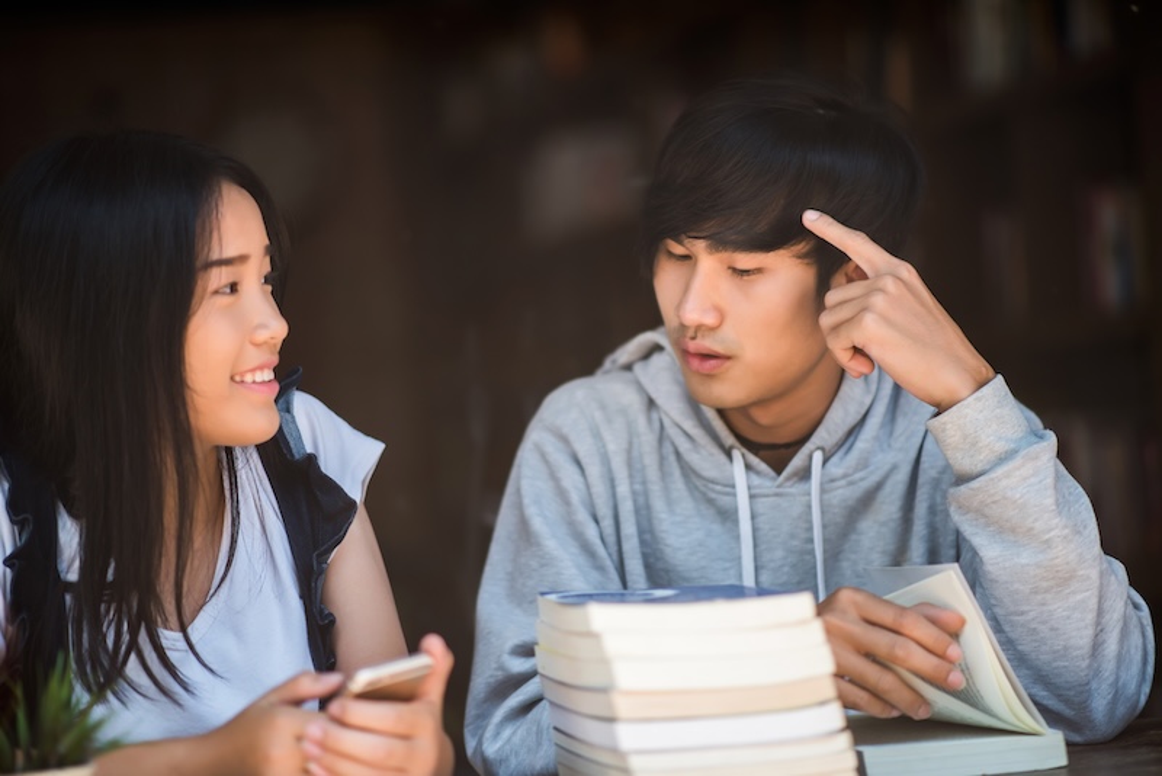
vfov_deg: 16.1
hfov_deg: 23.9
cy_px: 388
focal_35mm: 85
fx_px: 2744
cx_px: 581
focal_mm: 85
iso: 100
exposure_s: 1/1000
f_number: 1.8
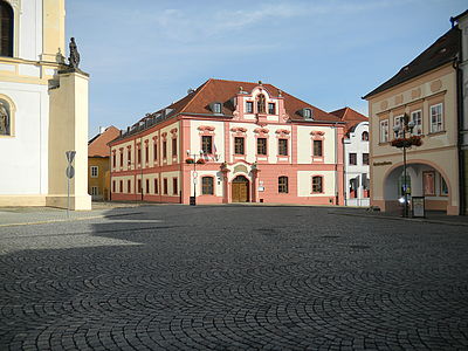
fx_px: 379
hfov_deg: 63.4
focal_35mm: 28
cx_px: 234
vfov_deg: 49.7
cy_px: 176
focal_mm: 5
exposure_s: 1/186
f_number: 7.9
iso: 80
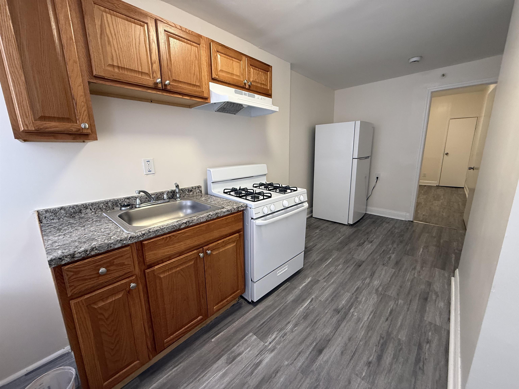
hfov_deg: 102.1
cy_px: 194
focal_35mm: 14
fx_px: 210
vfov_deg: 85.7
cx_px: 260
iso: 200
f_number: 2.2
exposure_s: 1/60
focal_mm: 2.22
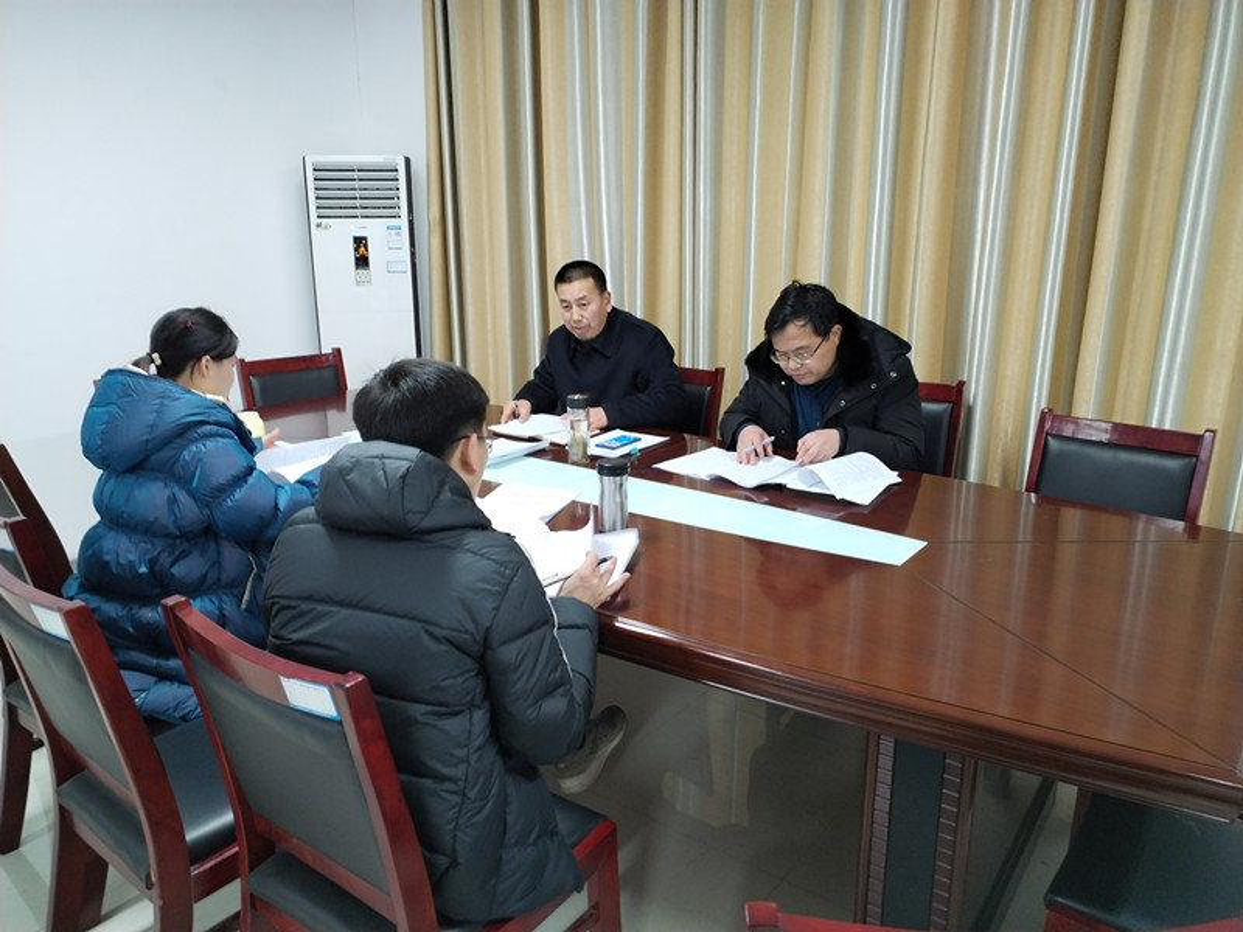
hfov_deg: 67.3
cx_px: 622
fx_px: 934
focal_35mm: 26
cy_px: 466
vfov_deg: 53.1
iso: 879
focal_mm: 4.75
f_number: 1.8
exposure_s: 1/33.3
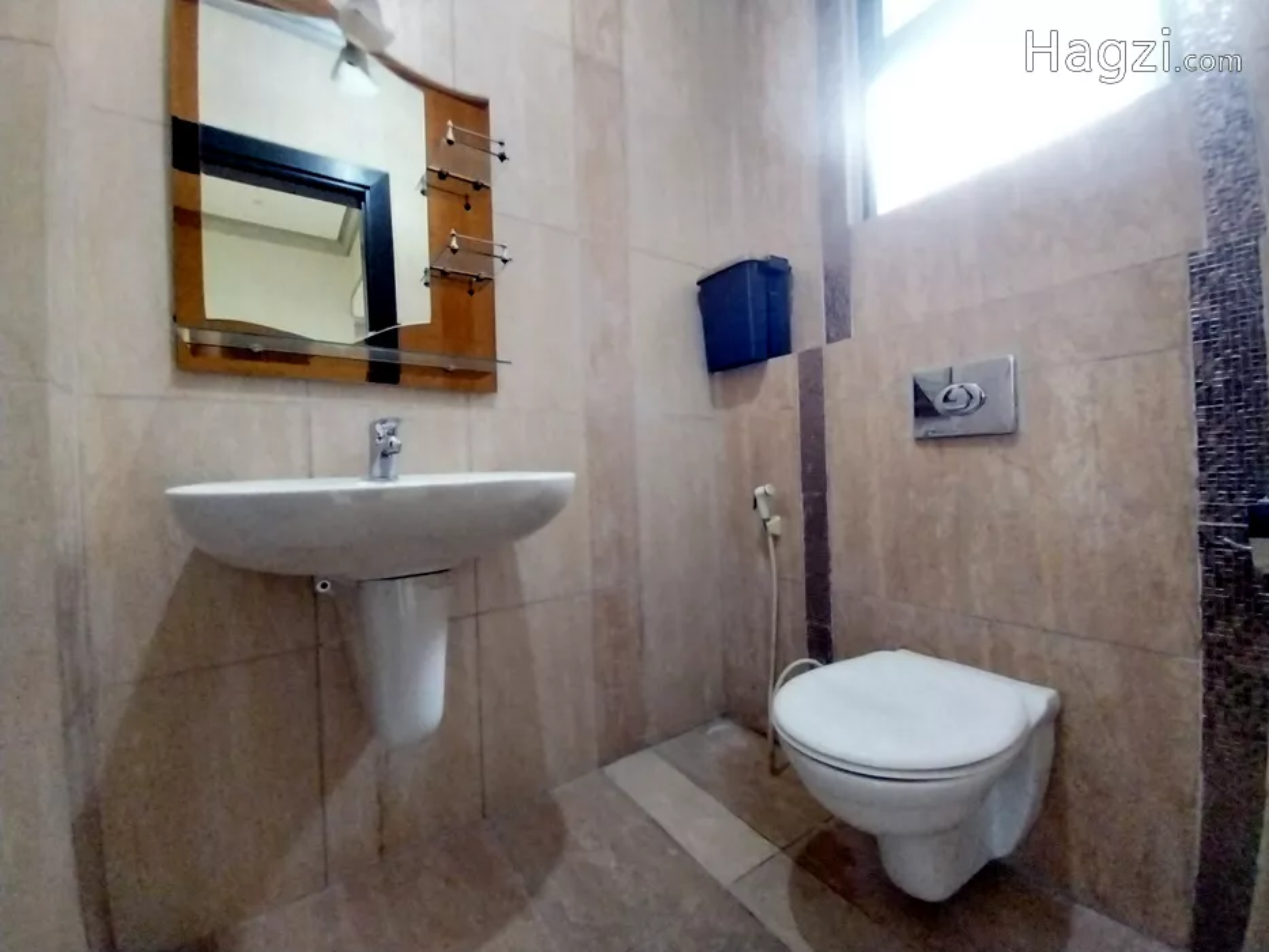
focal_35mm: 13
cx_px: 634
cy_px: 476
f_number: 2.2
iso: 640
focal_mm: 1.3
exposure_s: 1/11
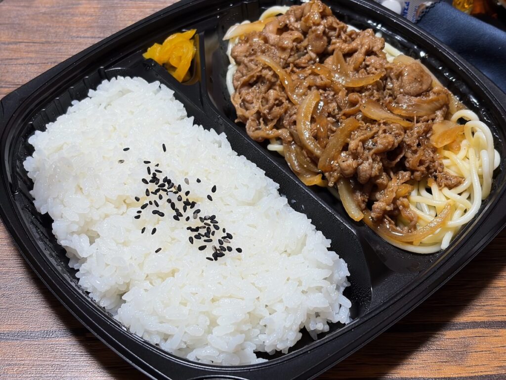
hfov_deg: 36.8
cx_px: 253
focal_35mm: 52
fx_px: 760
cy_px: 190
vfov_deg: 28.0
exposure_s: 1/50
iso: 80
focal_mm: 5.96
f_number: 1.6
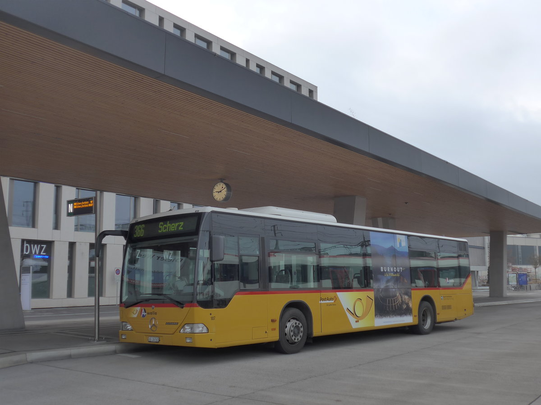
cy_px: 202
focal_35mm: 39
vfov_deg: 36.8
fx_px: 610
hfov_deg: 47.9
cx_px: 270
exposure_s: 1/250
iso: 160
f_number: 2.5
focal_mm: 8
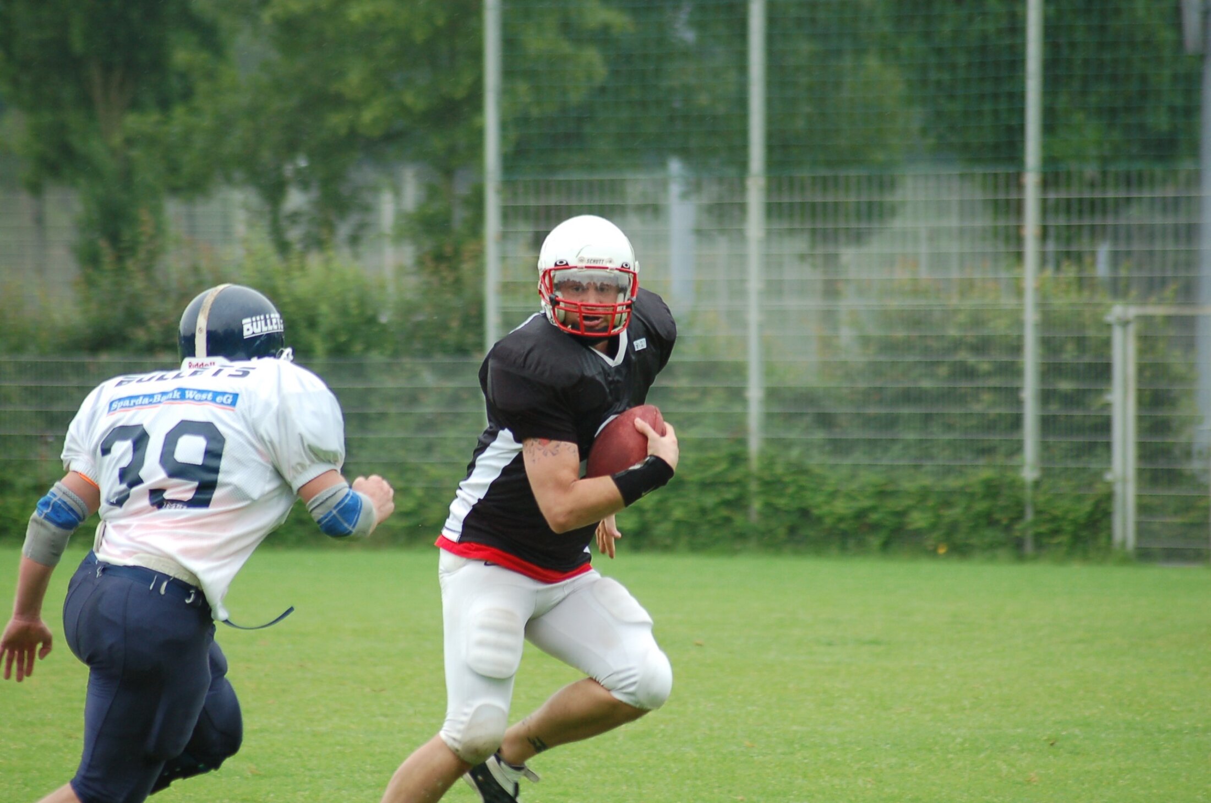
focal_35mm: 292
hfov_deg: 7.1
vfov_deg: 4.7
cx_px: 606
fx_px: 9821
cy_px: 402
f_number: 5
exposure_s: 1/640
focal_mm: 195
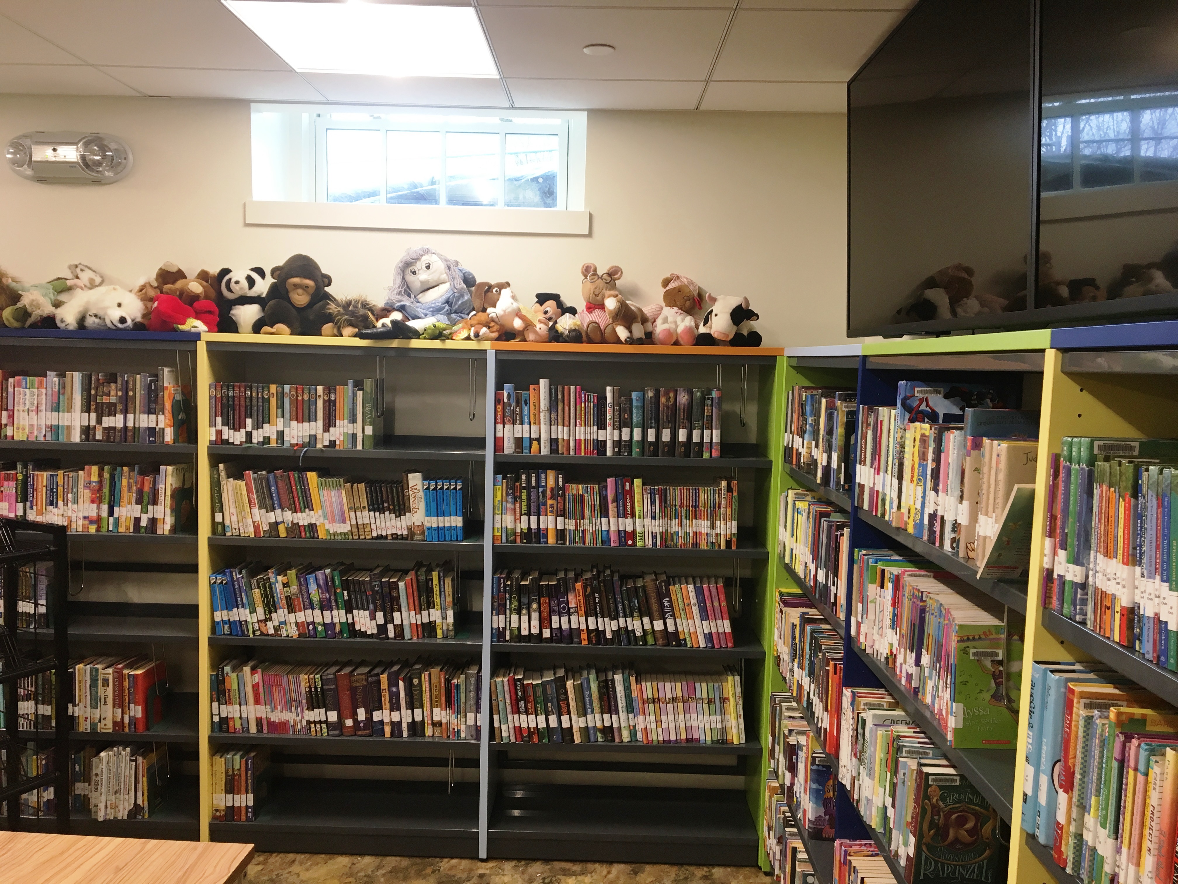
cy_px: 442
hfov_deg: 61.7
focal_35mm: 29
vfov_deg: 48.2
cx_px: 589
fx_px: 987
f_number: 2.2
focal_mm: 4.15
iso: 50
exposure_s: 1/30
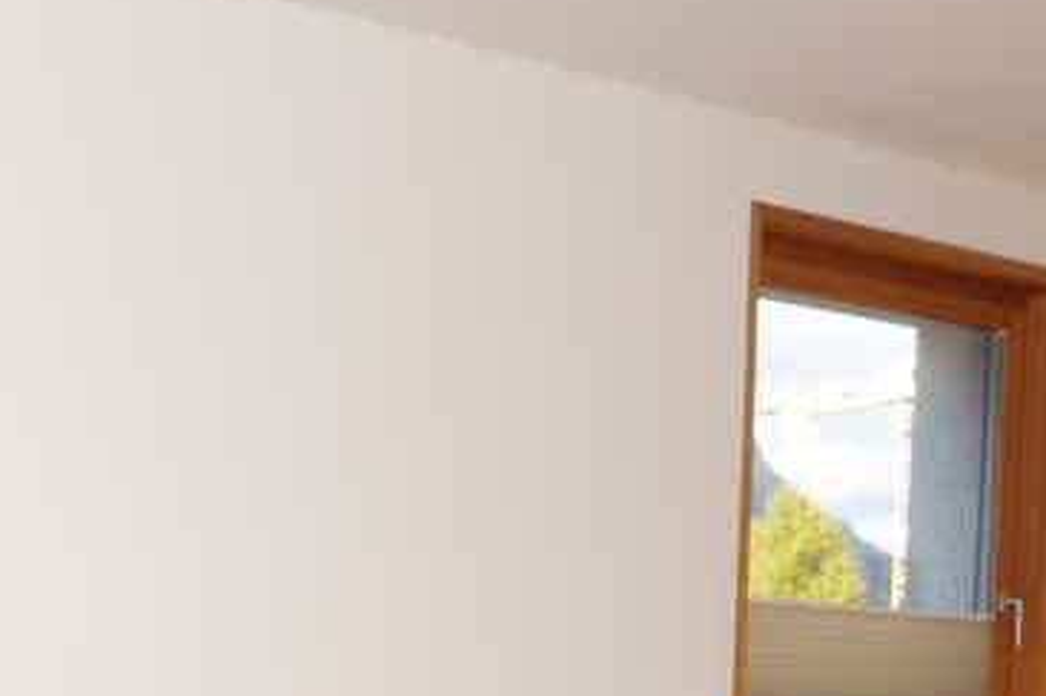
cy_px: 1057
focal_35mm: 79
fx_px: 2294
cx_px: 132
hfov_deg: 25.0
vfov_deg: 15.8
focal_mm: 16
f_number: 4
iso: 100
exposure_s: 1/60
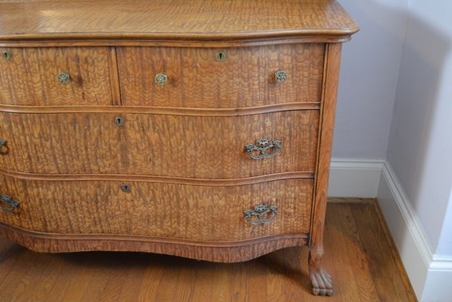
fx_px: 477
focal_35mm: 38
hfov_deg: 50.7
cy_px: 155
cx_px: 220
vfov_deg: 35.1
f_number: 4
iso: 900
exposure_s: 1/30
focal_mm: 24
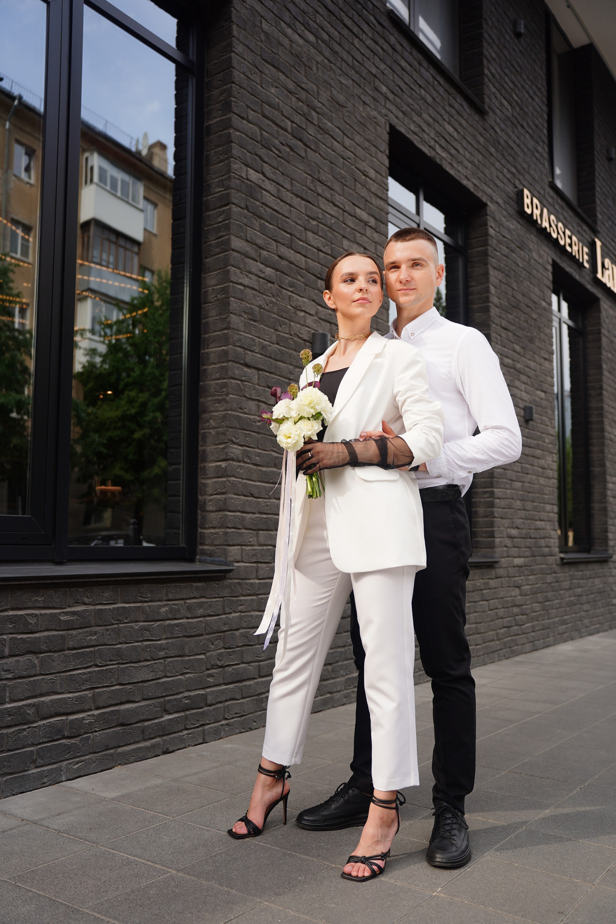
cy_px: 462
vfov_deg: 60.3
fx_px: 796
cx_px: 308
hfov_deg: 42.3
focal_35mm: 31
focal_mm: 31
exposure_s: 1/500
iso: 100
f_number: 2.8
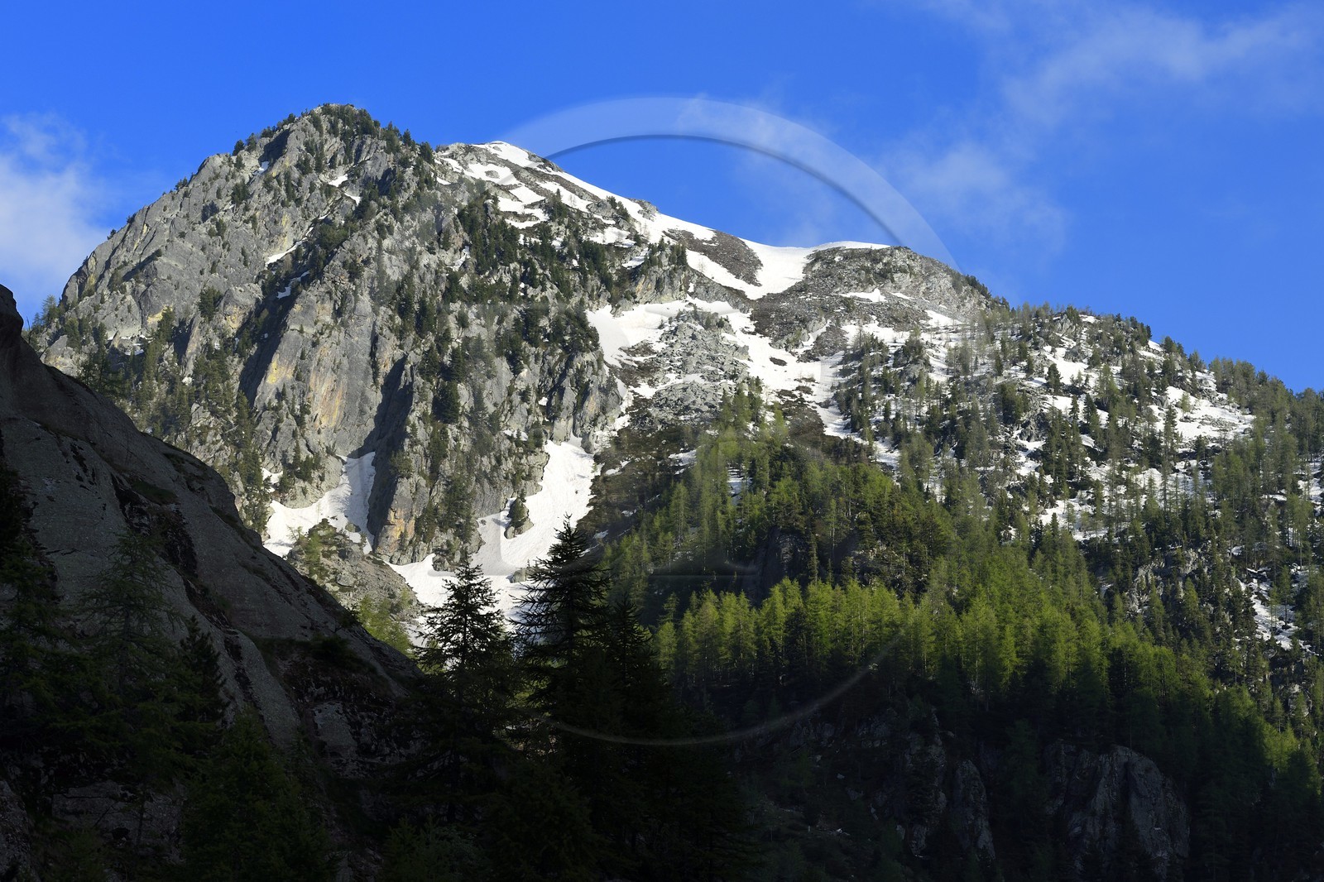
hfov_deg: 19.5
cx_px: 662
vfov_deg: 13.0
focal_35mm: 105
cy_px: 441
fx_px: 3861
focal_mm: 105
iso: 200
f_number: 11
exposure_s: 1/200
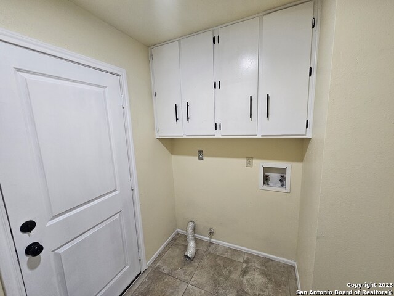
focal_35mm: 13
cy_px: 148
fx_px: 148
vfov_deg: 89.9
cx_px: 197
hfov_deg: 106.2
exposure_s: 1/60
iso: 250
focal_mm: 2.2
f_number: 2.2
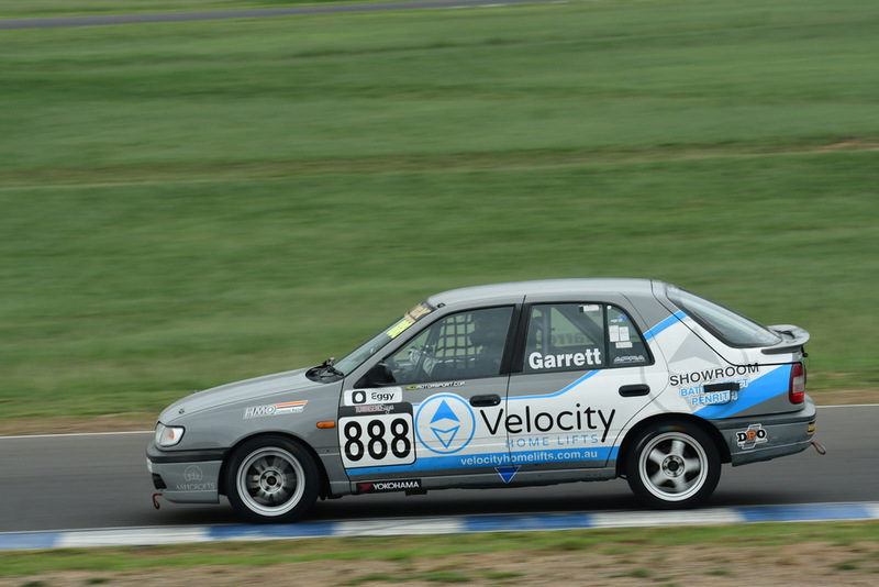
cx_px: 440
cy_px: 294
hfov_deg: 10.2
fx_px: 4946
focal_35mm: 202
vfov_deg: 6.8
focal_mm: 135
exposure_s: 1/250
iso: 500
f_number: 11
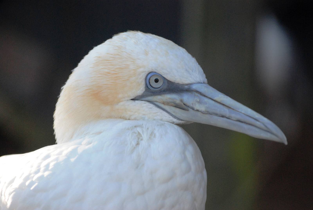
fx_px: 1959
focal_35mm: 225
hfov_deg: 9.1
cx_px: 156
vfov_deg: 6.1
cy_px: 105
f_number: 4.5
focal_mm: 150
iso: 1000
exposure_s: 1/1250
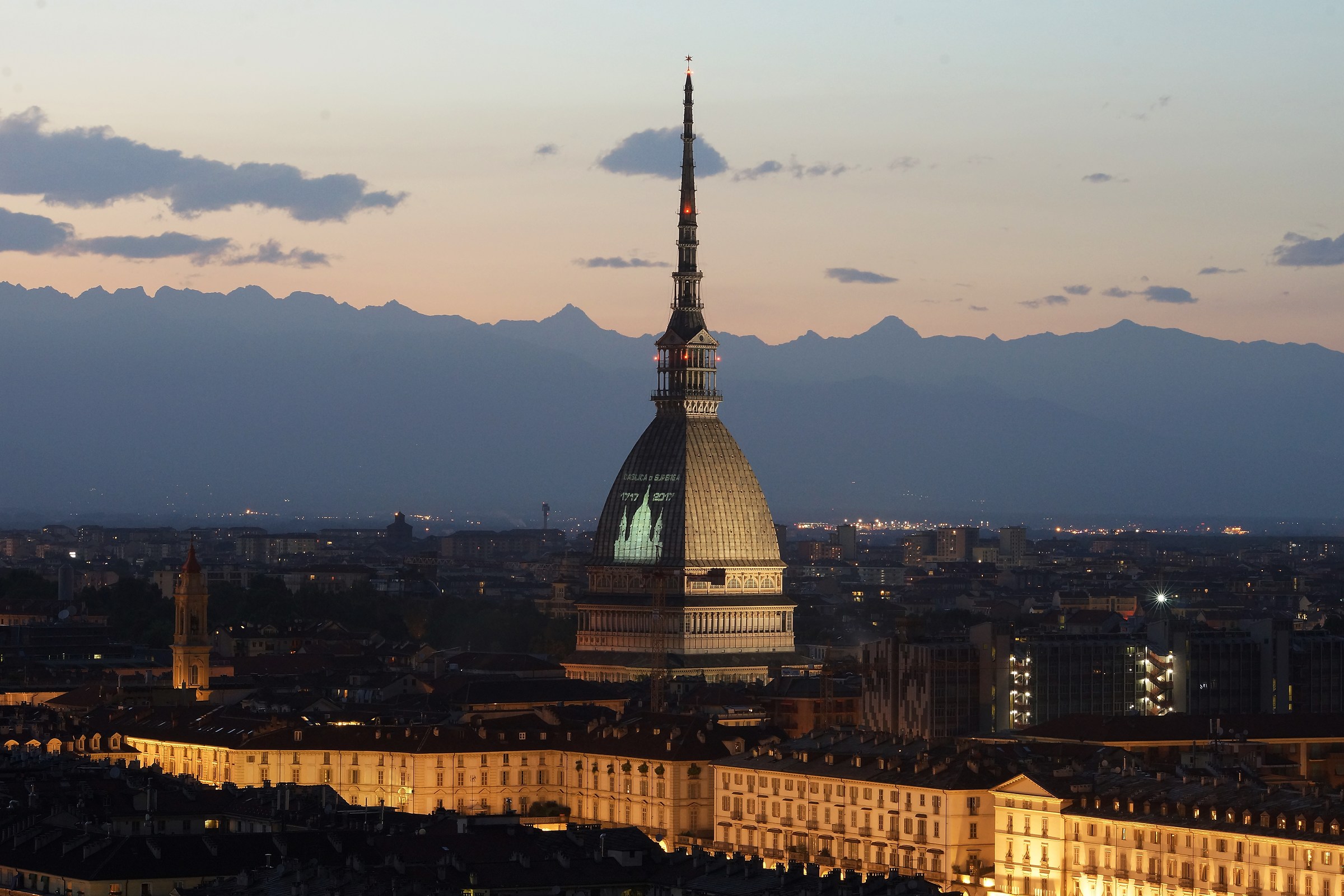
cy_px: 448
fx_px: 4480
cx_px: 672
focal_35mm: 120
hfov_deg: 17.1
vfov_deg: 11.4
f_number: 13
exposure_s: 1.6
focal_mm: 120
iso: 1600
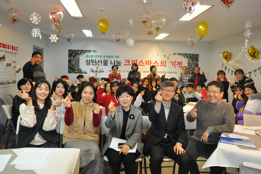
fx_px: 217
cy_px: 87
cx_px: 130
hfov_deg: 62.0
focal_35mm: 30
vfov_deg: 43.5
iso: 800
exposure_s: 1/80
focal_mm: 20
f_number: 4
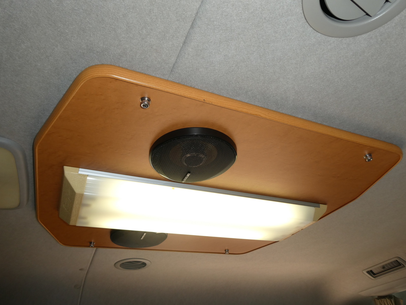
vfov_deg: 56.8
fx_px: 281
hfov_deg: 71.6
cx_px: 203
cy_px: 152
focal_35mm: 24
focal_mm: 4.3
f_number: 3.3
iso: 80
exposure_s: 1/100
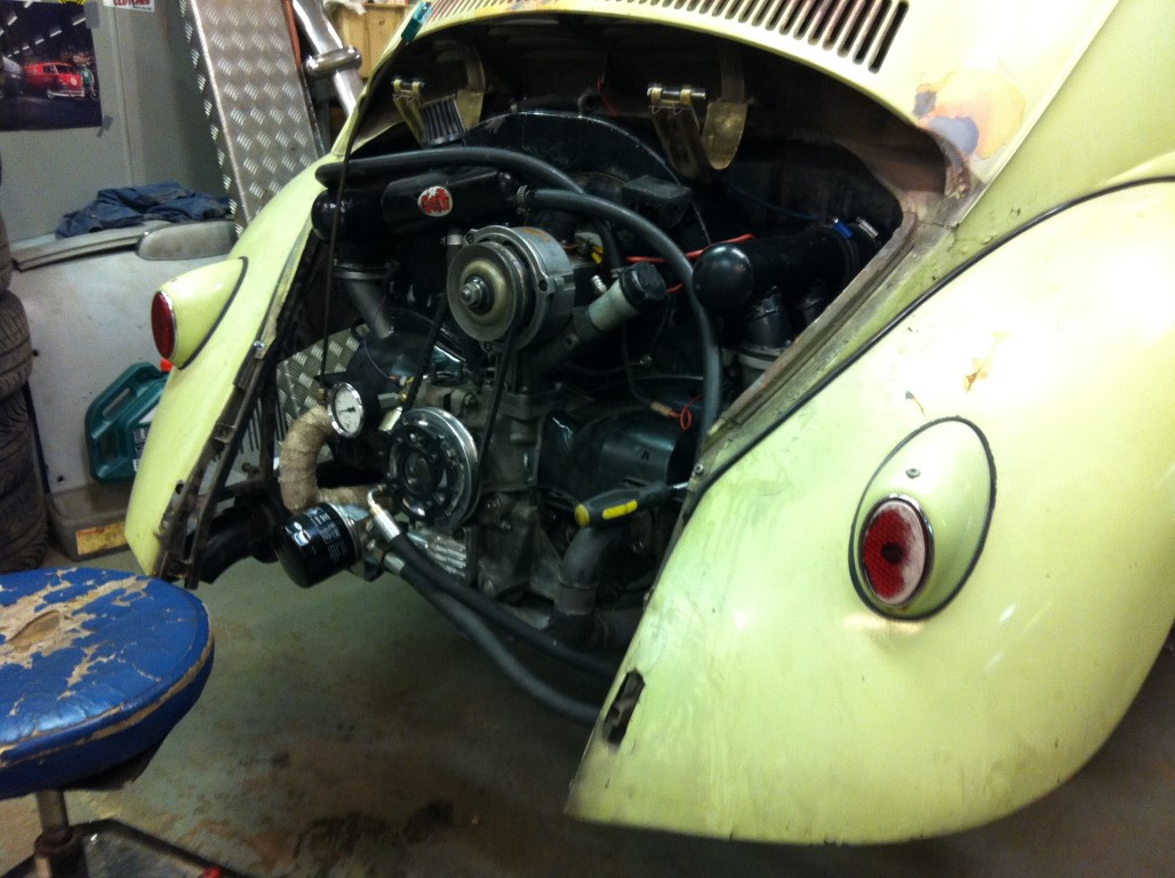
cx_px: 588
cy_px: 439
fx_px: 1186
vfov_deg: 40.6
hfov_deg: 52.7
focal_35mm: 35
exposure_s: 1/15
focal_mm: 3.85
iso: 200
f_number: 2.8
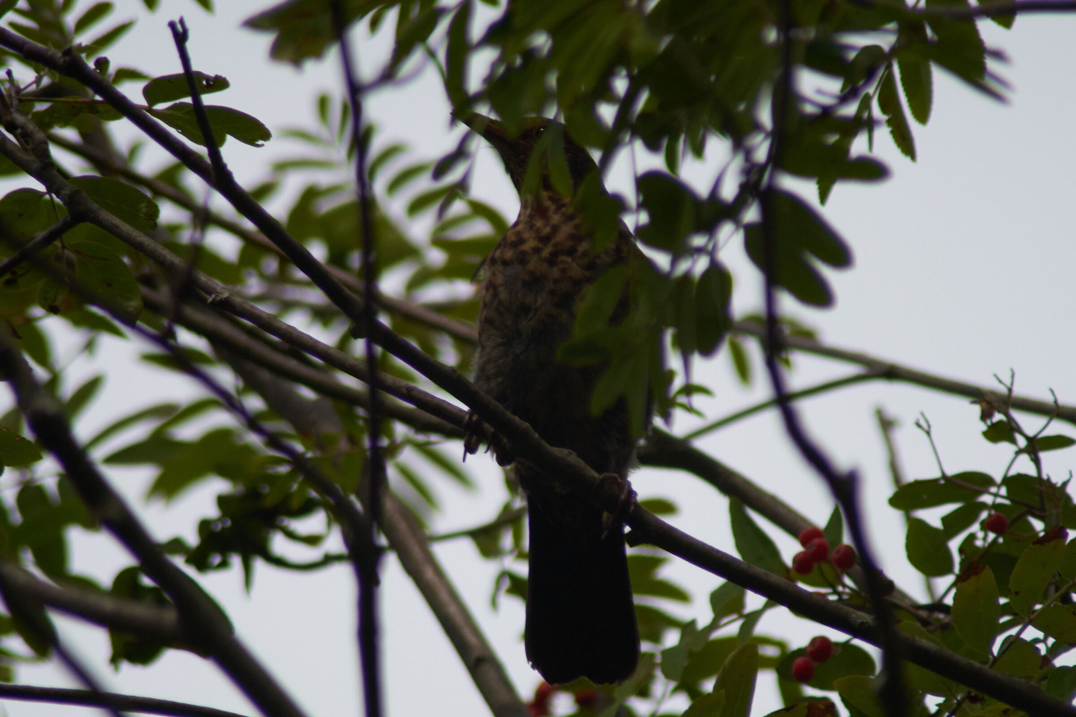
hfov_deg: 2.3
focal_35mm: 900
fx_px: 26898
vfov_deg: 1.5
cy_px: 358
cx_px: 538
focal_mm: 600
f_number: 11
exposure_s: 1/2000
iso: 1000
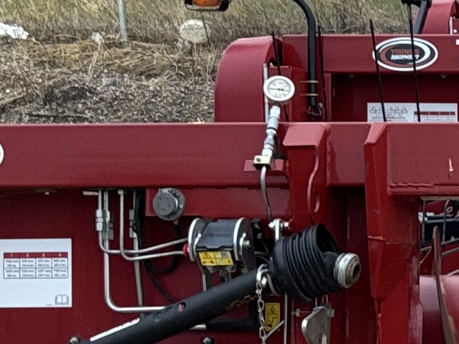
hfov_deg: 11.0
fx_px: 2214
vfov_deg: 8.9
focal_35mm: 167
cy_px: 287
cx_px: 836
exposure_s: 1/60
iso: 160
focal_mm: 5.96
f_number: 1.6
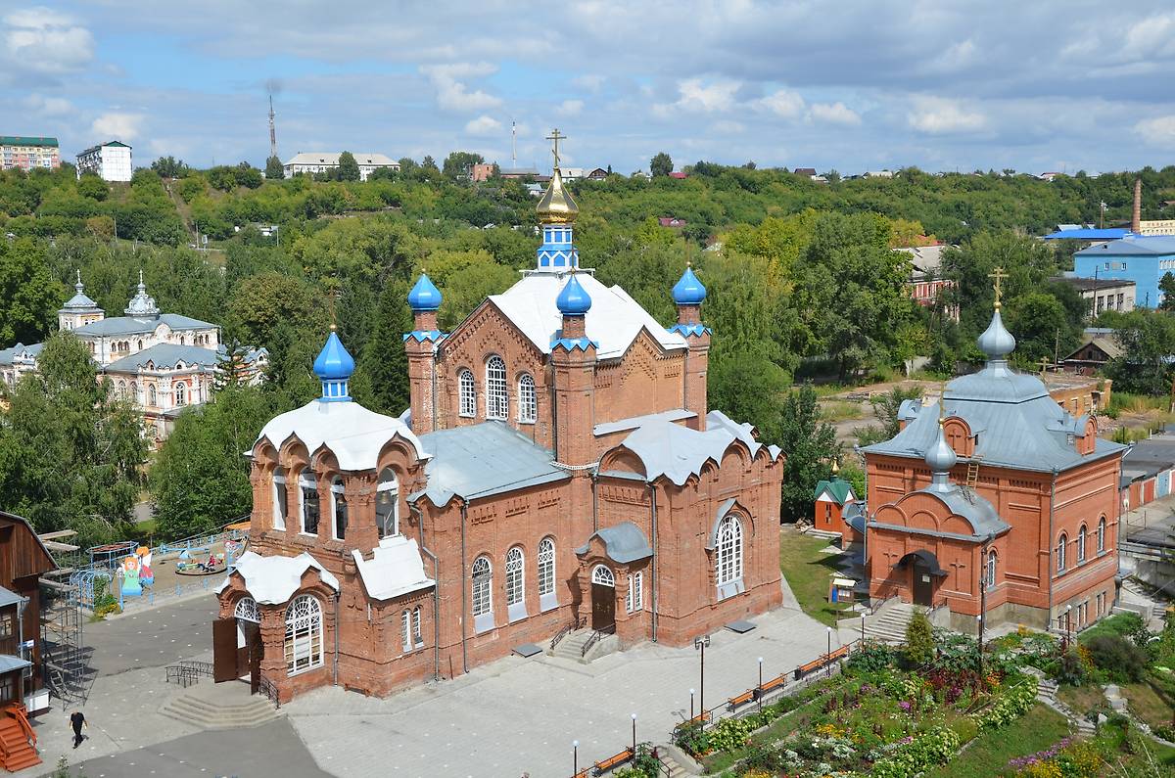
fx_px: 1466
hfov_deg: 43.7
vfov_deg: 29.7
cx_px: 588
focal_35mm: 45
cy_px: 389
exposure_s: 1/320
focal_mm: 30
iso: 100
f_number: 9
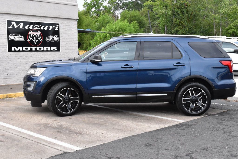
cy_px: 80
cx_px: 119
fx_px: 337
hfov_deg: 38.9
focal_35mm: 51
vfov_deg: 26.5
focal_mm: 34
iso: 2500
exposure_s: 1/800
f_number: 13
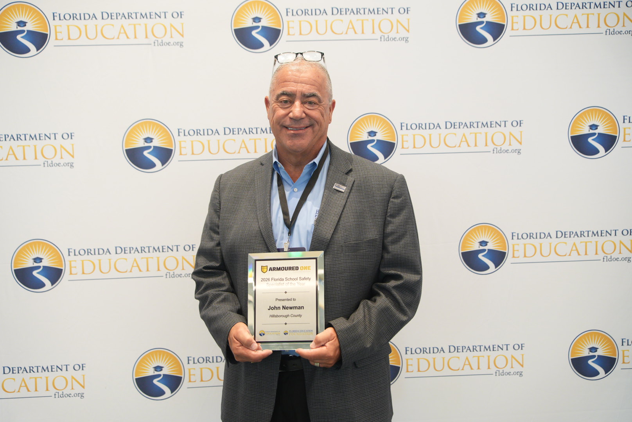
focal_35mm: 43
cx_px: 316
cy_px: 211
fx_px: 755
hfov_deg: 45.4
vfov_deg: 31.2
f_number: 2.8
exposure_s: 1/160
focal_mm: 43
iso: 2000
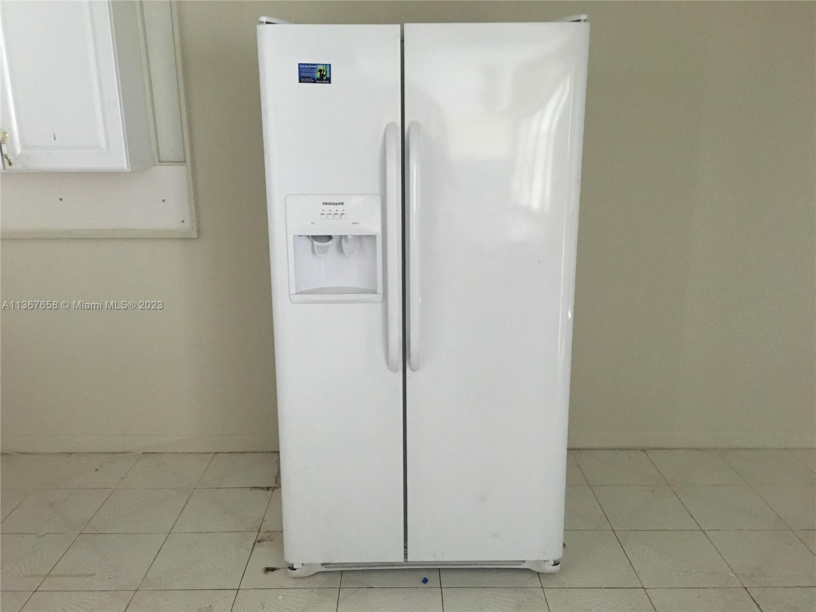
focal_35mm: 29
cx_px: 408
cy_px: 306
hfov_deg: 61.7
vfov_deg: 48.2
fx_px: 684
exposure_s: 1/30
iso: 200
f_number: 2.2
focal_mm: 4.15
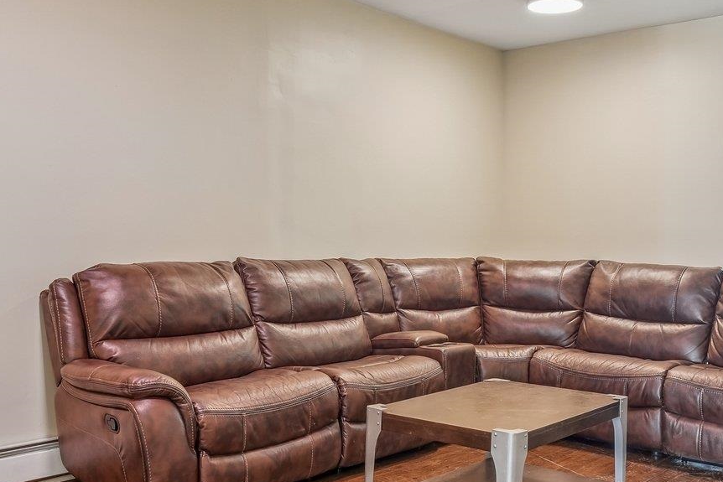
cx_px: 382
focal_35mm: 38
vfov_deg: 35.0
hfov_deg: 50.7
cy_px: 261
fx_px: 763
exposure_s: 1/2.5
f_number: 8
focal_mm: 16
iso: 400
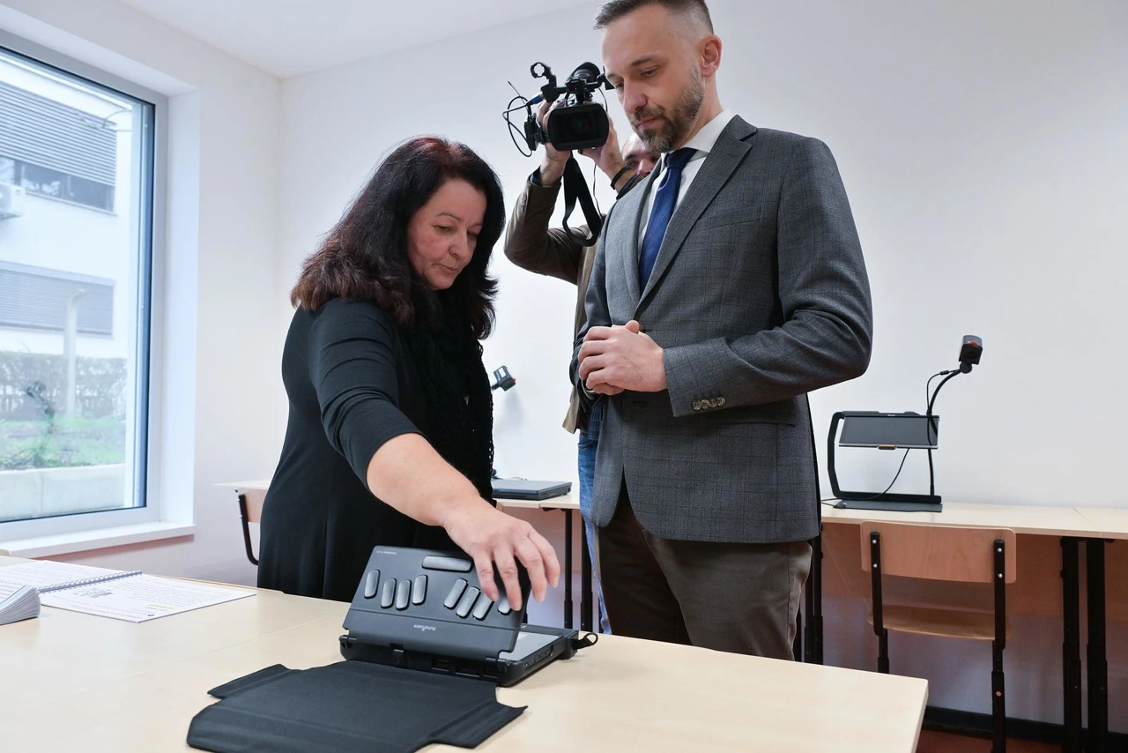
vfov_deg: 53.2
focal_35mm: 24
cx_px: 564
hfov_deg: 73.7
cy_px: 376
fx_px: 752
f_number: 5
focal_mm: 24
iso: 1000
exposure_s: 1/200
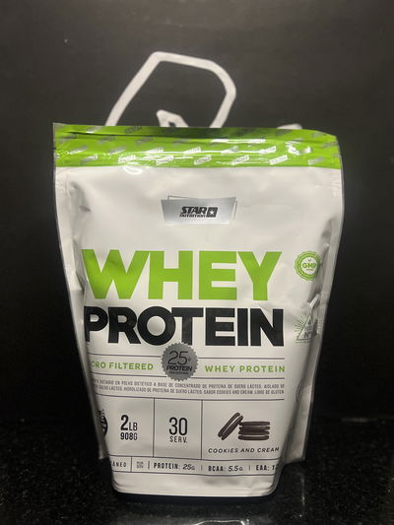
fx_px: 394
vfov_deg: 67.3
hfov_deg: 53.1
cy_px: 262
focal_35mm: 26
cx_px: 197
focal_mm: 5.7
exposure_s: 1/51
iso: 500
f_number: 1.5
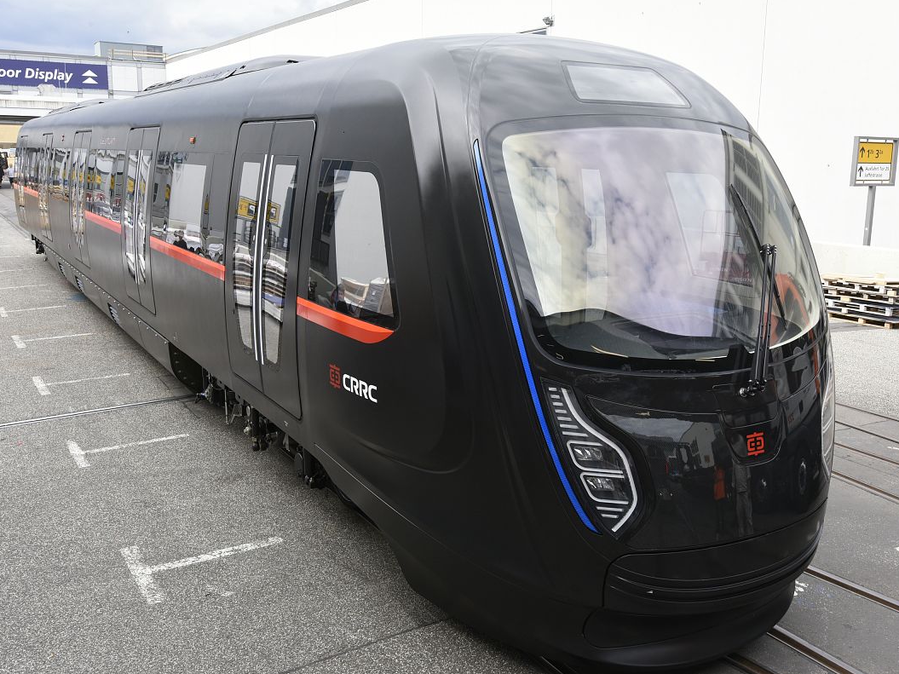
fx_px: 909
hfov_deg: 52.5
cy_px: 339
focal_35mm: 35
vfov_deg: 40.7
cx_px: 494
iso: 800
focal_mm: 32
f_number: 16
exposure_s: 1/80
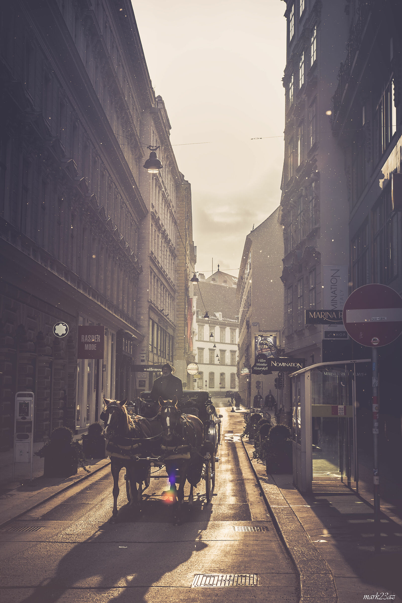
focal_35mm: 52
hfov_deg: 25.8
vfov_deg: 37.9
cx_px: 201
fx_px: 879
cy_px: 302
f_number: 6.3
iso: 100
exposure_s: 1/200
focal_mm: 35
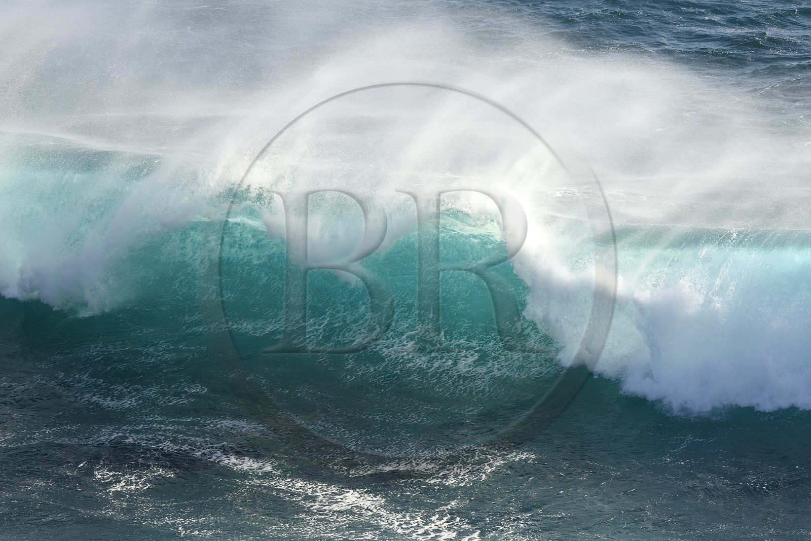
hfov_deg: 13.7
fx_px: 3379
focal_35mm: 150
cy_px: 270
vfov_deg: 9.2
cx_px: 406
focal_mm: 150
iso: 200
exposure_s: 1/400
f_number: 9
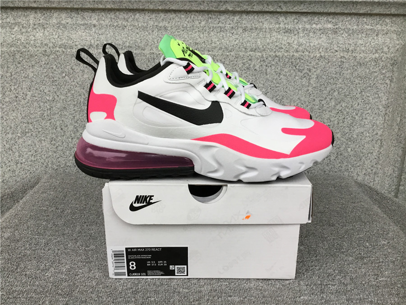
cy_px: 152
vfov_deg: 45.4
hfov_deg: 58.4
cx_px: 203
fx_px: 364
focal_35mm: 31
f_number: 2.4
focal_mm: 3.3
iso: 50
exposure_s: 1/33
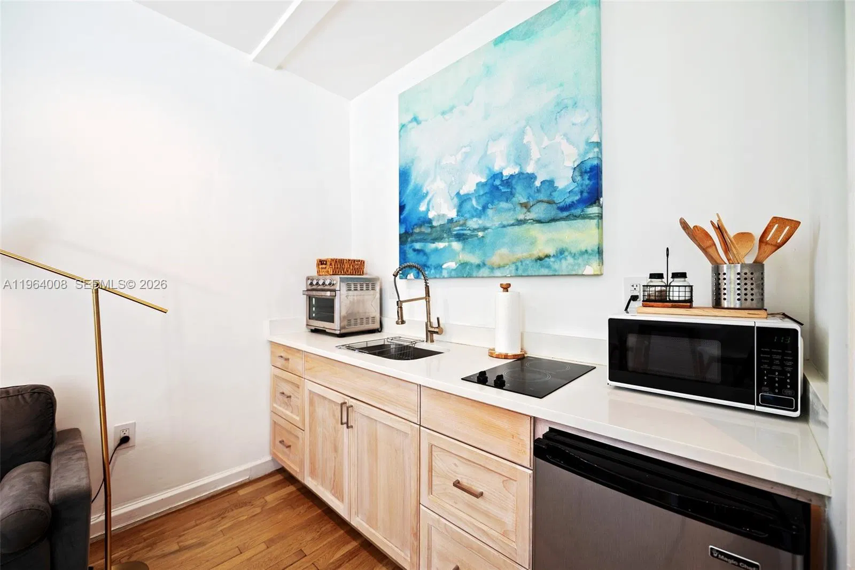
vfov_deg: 81.2
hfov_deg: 104.2
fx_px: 333
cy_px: 285
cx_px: 428
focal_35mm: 14
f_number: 2.8
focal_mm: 14
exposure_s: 1/30
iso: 100
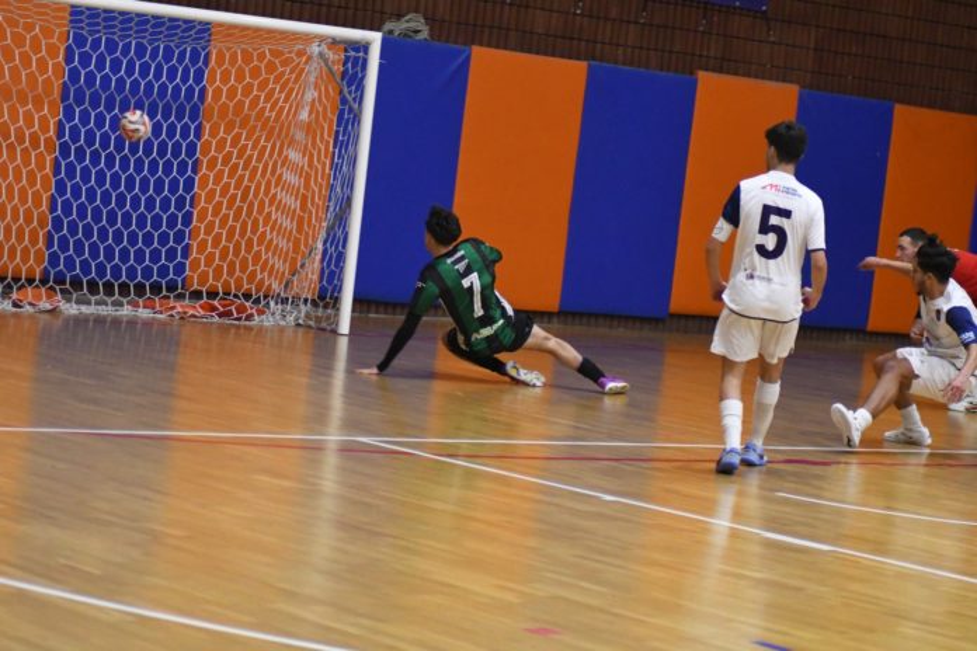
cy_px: 326
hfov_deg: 19.5
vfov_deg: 13.0
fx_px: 2849
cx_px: 488
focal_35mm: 105
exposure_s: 1/500
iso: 8000
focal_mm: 70
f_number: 4
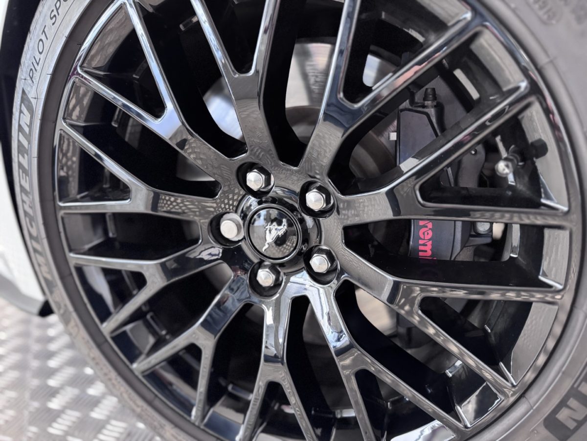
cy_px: 220
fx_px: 407
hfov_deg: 71.6
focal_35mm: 24
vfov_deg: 56.8
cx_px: 294
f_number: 1.78
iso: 640
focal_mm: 6.76
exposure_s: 1/33
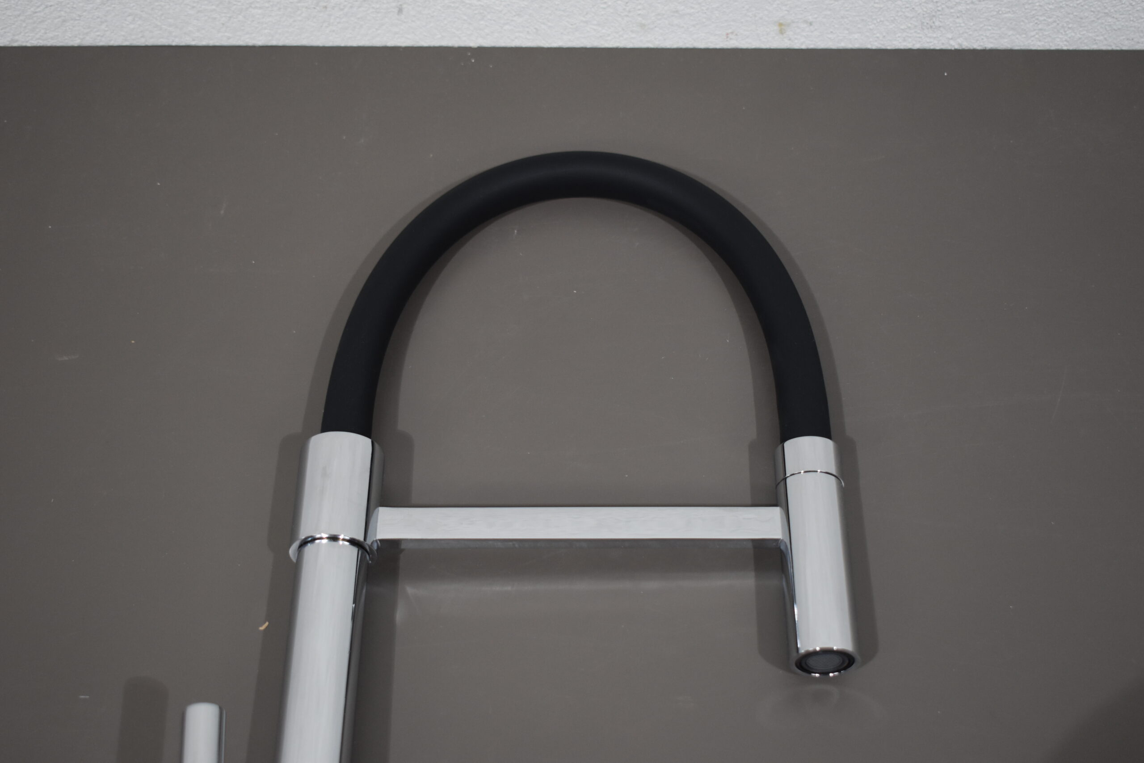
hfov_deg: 38.9
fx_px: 1621
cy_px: 382
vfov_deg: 26.5
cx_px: 572
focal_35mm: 51
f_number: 4.5
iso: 800
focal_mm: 34
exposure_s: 1/160
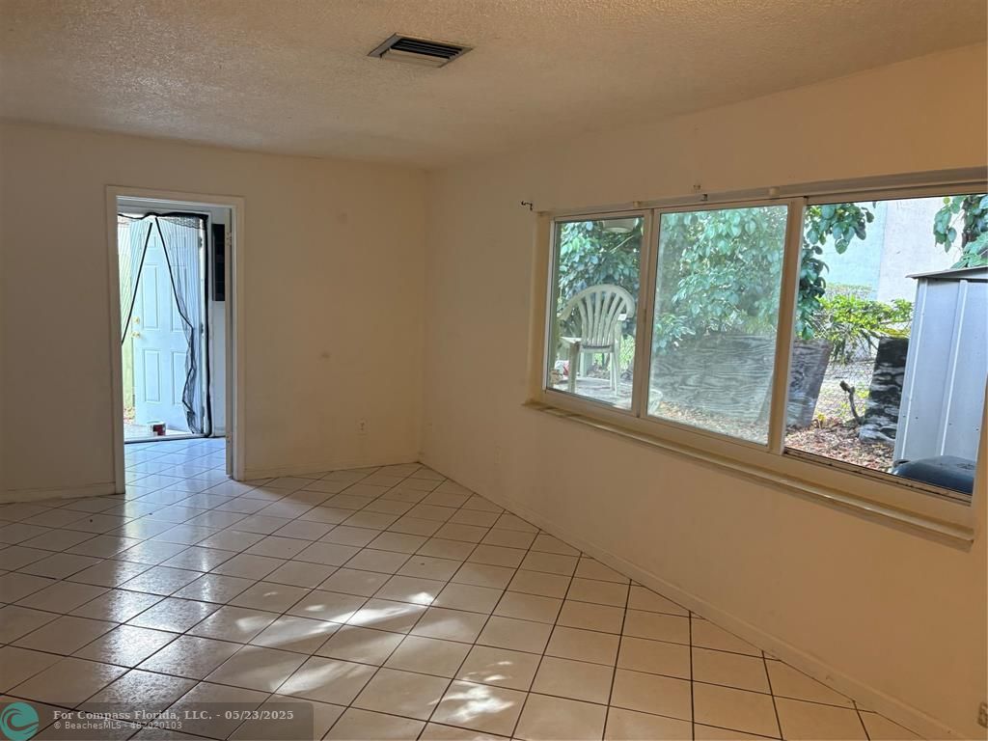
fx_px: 742
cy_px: 370
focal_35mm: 26
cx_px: 494
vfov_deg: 53.1
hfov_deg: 67.3
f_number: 1.6
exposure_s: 1/60
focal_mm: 5.96
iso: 160
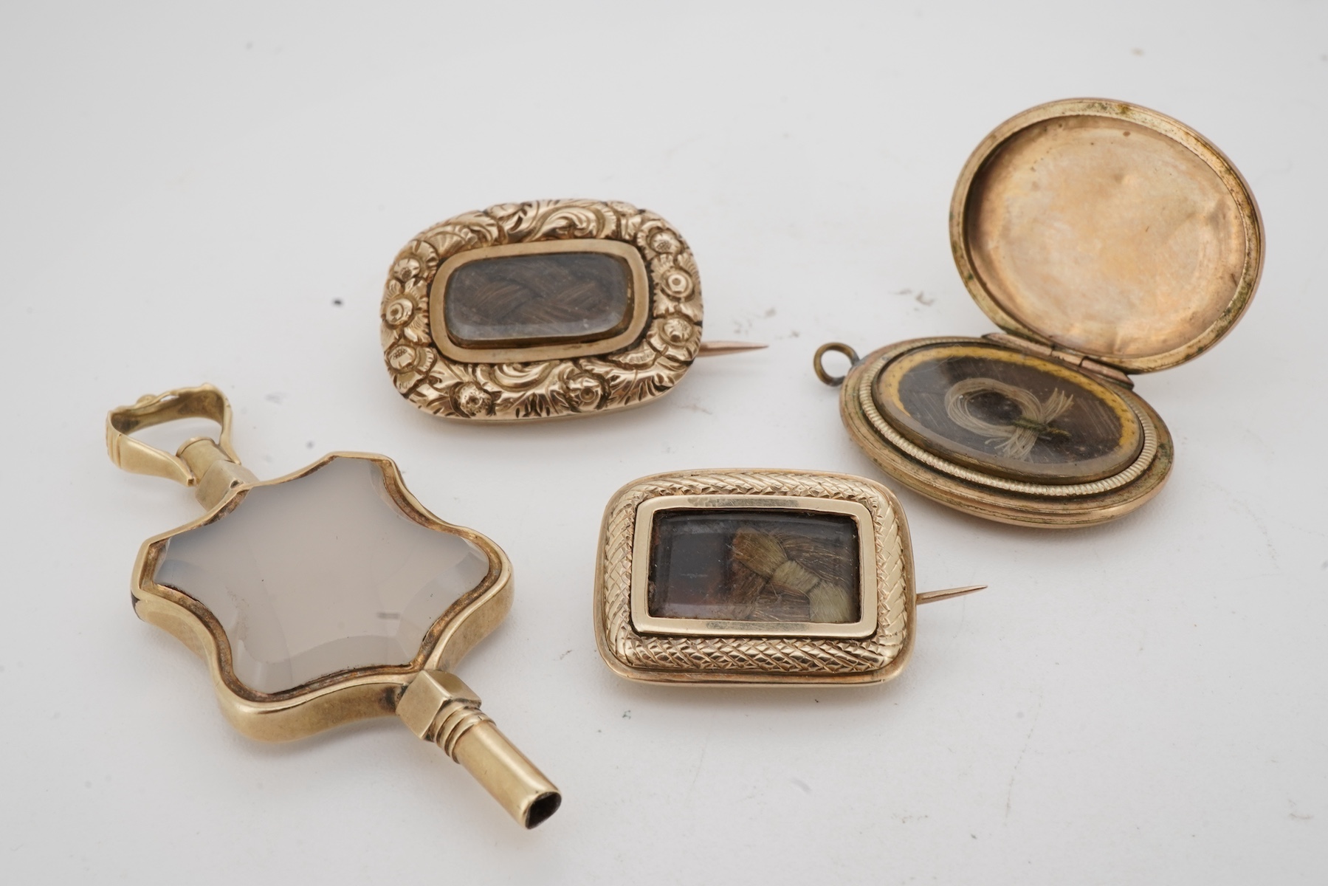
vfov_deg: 29.9
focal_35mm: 45
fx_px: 1660
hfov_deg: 43.6
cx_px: 664
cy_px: 443
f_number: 22
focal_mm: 30
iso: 400
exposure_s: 1/125
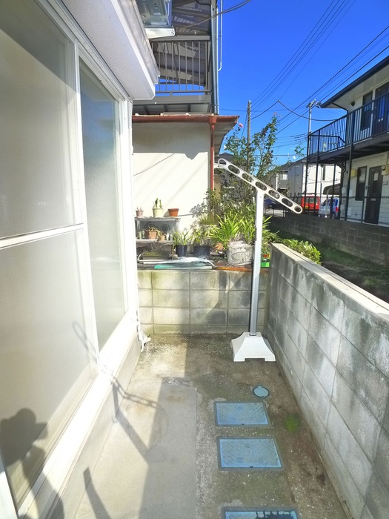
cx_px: 194
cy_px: 260
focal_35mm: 24
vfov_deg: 71.6
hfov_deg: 56.8
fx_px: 360
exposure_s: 1/800
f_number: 4
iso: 400
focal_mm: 5.1
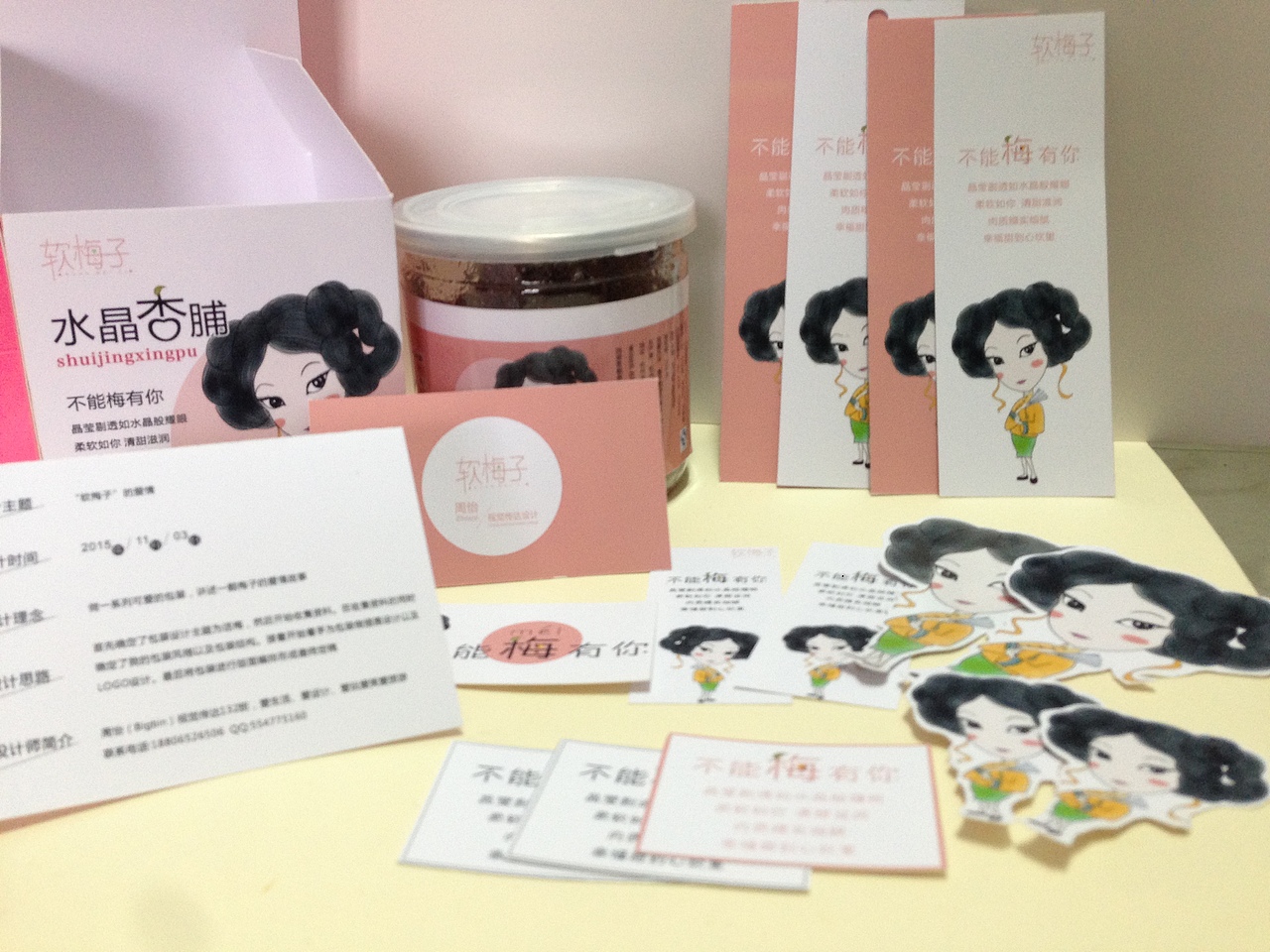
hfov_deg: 55.4
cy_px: 476
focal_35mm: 33
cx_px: 635
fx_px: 1211
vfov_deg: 42.9
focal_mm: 4.12
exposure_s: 1/20
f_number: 2.4
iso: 160
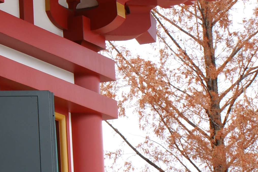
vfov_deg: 7.7
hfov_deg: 10.9
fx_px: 1276
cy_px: 40
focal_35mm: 178
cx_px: -179
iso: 100
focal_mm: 28
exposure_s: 1/8
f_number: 11
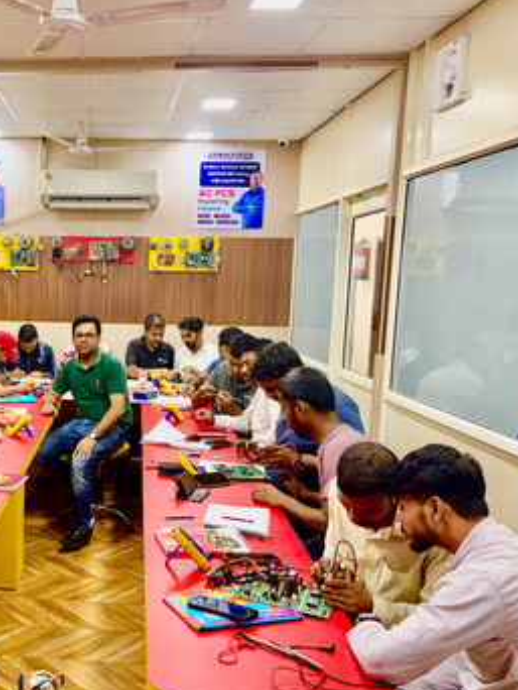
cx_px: 40
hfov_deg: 35.3
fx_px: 757
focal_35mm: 38
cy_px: 370
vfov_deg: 48.9
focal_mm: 5.96
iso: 200
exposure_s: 1/100
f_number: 1.6
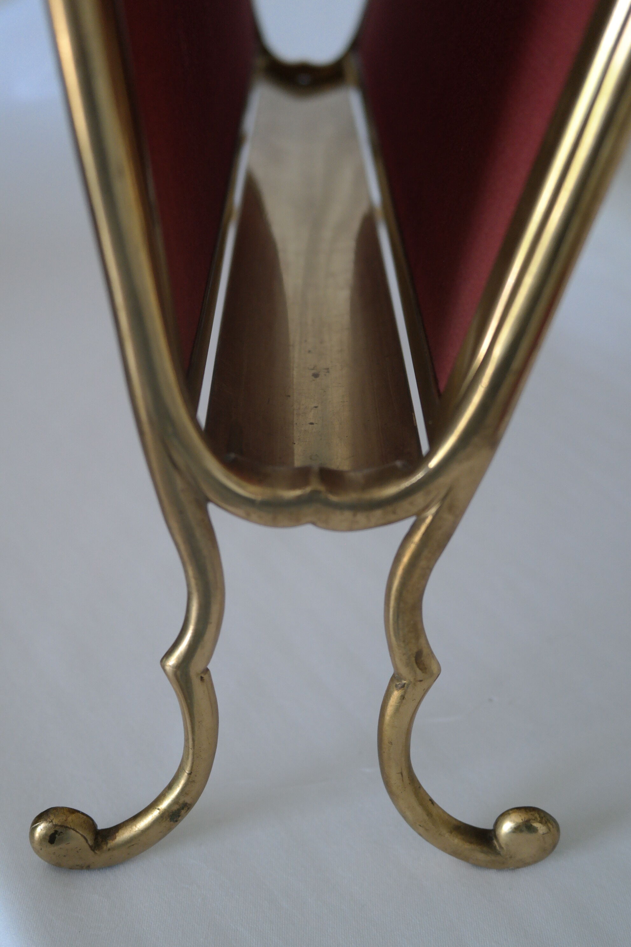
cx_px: 316
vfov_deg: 48.5
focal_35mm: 40
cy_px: 474
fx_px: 1052
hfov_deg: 33.4
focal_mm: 26
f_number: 4
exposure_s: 1/50
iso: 800
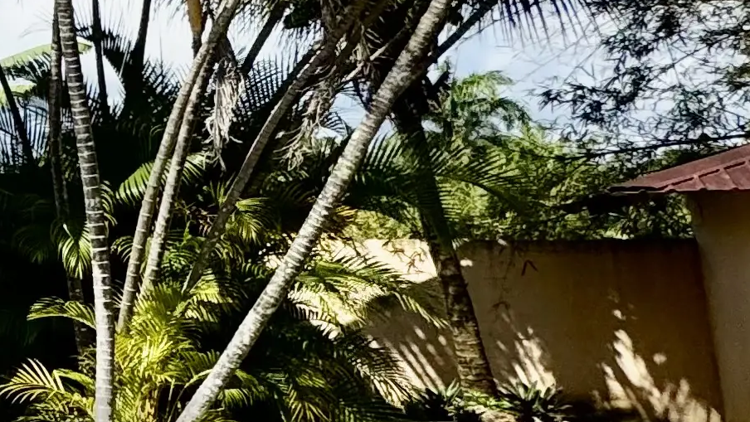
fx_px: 1353
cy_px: 70
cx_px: -753
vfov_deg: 17.6
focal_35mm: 68
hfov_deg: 18.9
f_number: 2.2
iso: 50
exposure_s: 1/2208
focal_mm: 2.22
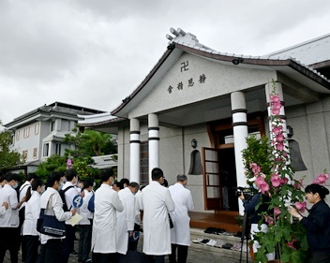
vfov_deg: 45.7
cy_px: 117
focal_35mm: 32
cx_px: 105
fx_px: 312
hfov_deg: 54.4
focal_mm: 24
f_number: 22
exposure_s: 1/200
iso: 1250
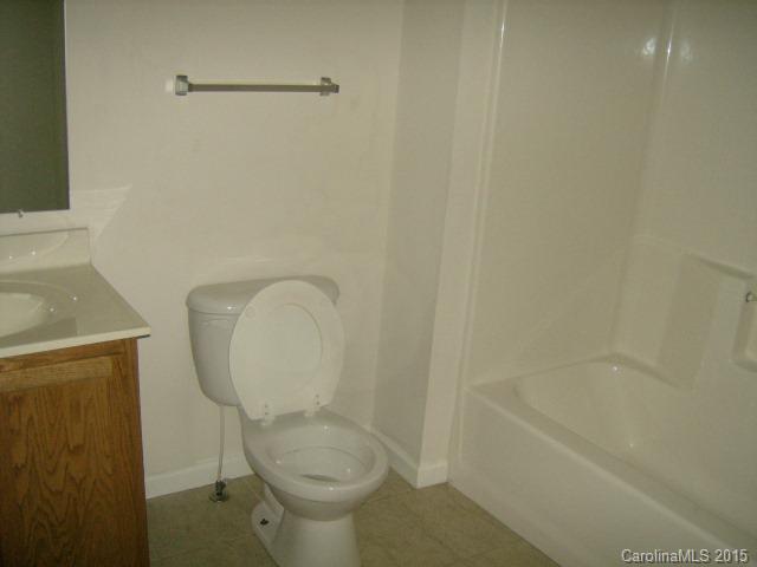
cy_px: 284
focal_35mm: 36
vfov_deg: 39.7
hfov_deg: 51.4
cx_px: 378
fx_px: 787
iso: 200
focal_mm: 6
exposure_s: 1/60
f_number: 2.8
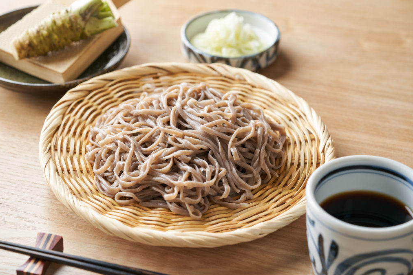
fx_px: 1044
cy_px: 138
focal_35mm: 91
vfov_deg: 15.0
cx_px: 205
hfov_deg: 22.4
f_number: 5.6
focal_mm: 90
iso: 100
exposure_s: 1/125
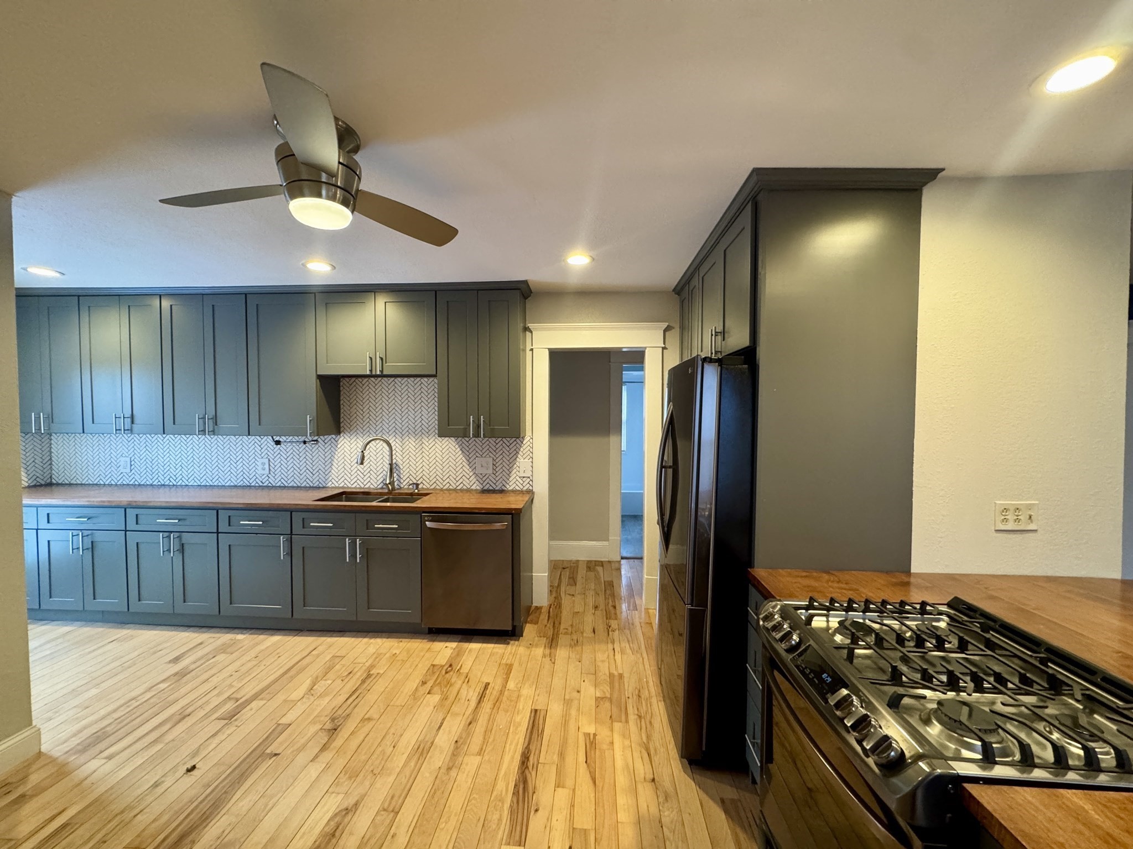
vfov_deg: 85.7
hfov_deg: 102.1
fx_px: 458
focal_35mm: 14
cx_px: 566
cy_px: 424
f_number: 2.2
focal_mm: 2.22
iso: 500
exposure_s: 1/60
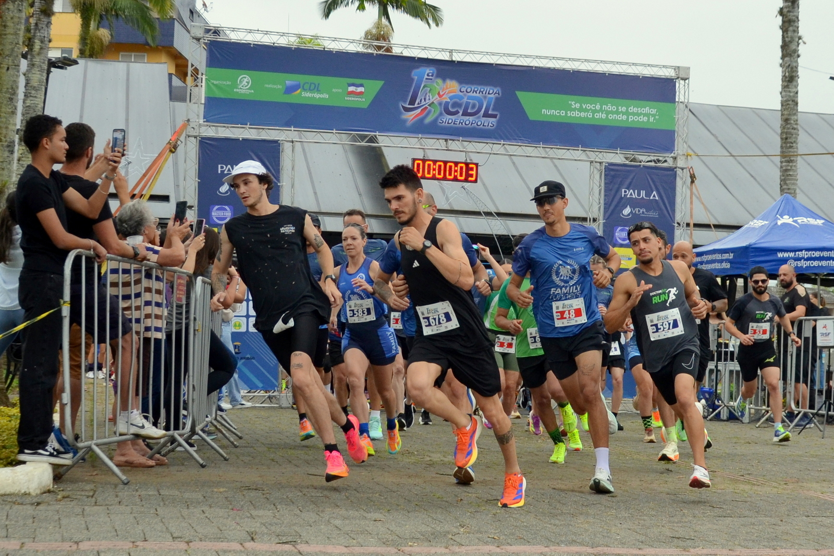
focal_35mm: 33
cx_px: 417
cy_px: 278
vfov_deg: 40.0
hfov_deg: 57.2
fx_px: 765
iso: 450
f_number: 4
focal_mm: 22
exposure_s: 1/1000
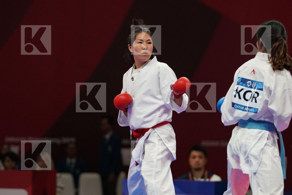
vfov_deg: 4.4
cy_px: 98
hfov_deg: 6.6
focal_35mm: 310
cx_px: 146
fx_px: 2514
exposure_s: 1/1000
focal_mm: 207
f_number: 4
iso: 2500
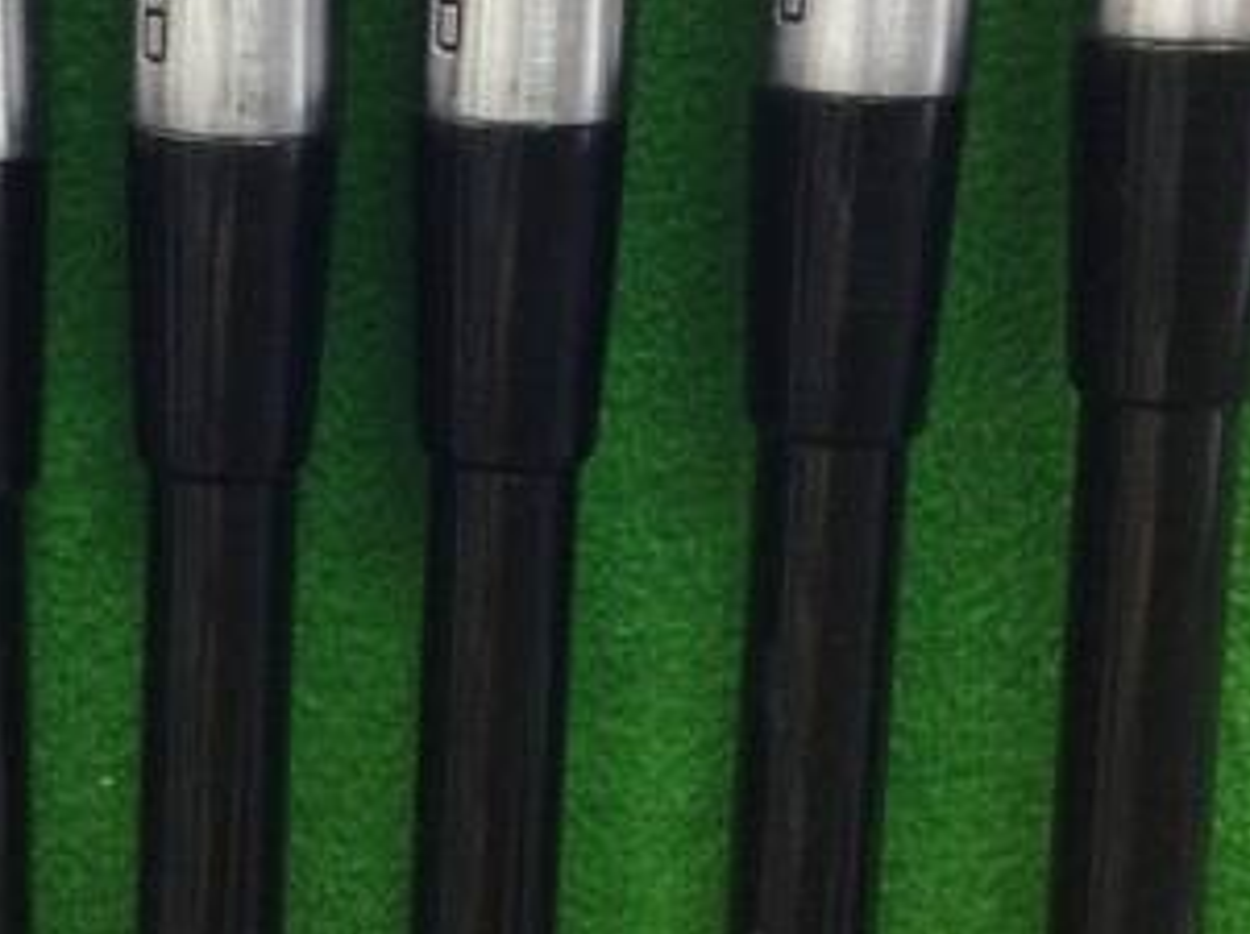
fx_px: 2380
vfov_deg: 22.2
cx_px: 424
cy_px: 357
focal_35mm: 66
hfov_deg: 29.2
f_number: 2.4
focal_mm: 3.3
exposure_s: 1/24
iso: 200
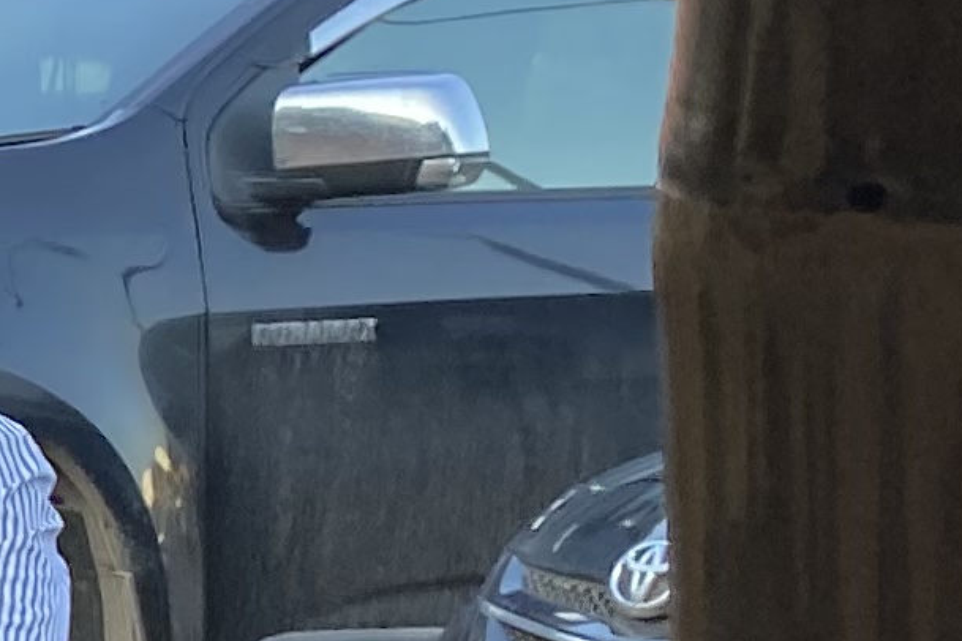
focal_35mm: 179
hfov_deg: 8.8
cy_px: 431
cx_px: -2200
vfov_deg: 7.7
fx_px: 4783
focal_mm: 4.25
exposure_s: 1/262
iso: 32
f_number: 1.8
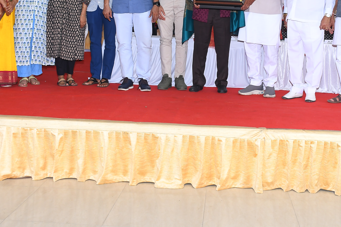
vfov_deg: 24.5
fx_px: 511
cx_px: 217
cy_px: 35
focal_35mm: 54
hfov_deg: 36.6
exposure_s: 1/160
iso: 500
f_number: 5.6
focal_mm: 20
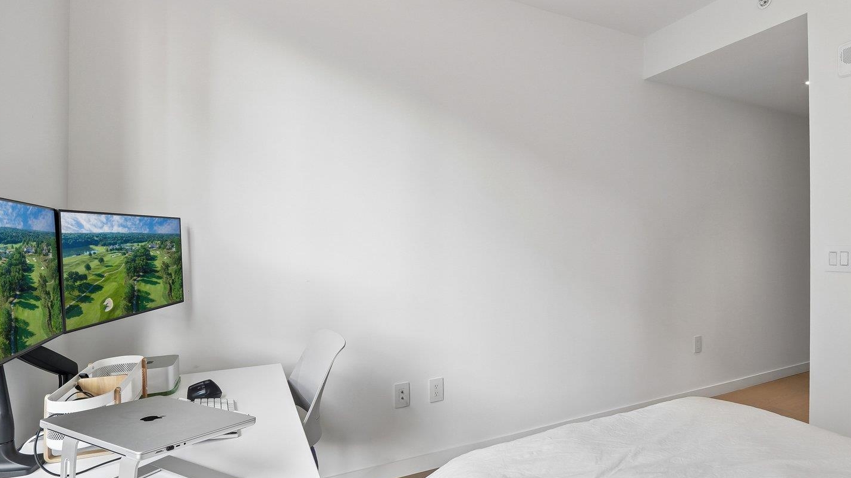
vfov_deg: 61.0
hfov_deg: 92.4
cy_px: 233
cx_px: 467
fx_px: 406
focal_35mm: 18
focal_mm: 12
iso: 200
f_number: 10
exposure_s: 1/20
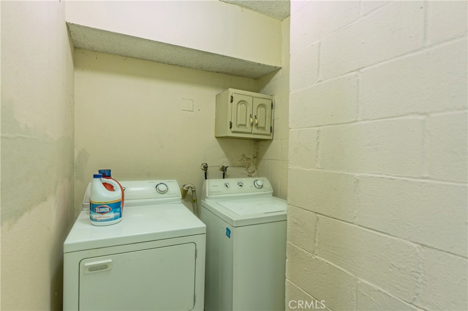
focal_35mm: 17
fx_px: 221
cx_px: 234
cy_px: 156
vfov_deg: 70.4
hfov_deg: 93.3
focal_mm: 17
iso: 125
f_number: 2.8
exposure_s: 1/25
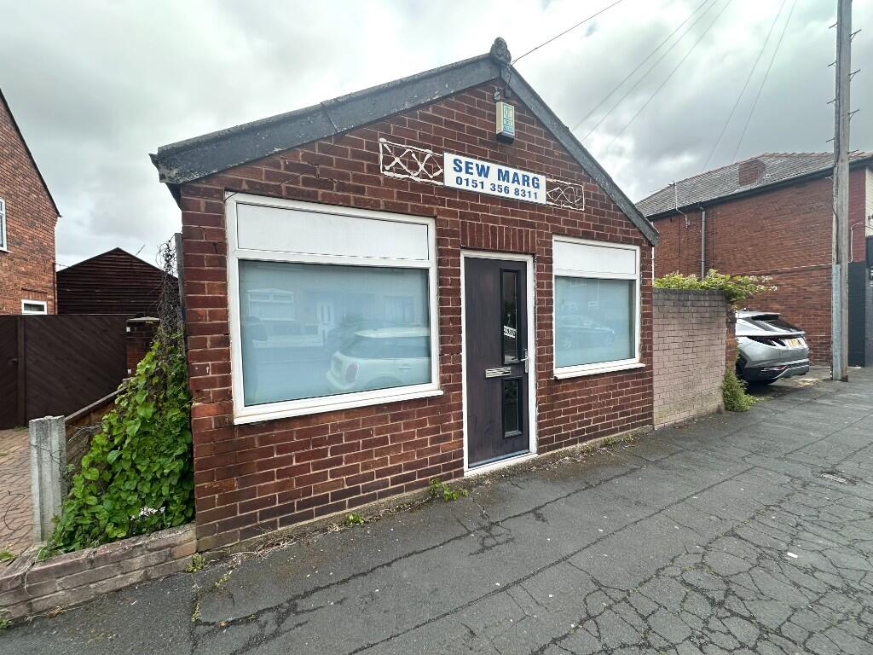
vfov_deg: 85.7
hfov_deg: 102.1
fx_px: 353
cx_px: 436
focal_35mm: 14
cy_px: 328
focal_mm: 2.22
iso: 40
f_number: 2.2
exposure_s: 1/1043
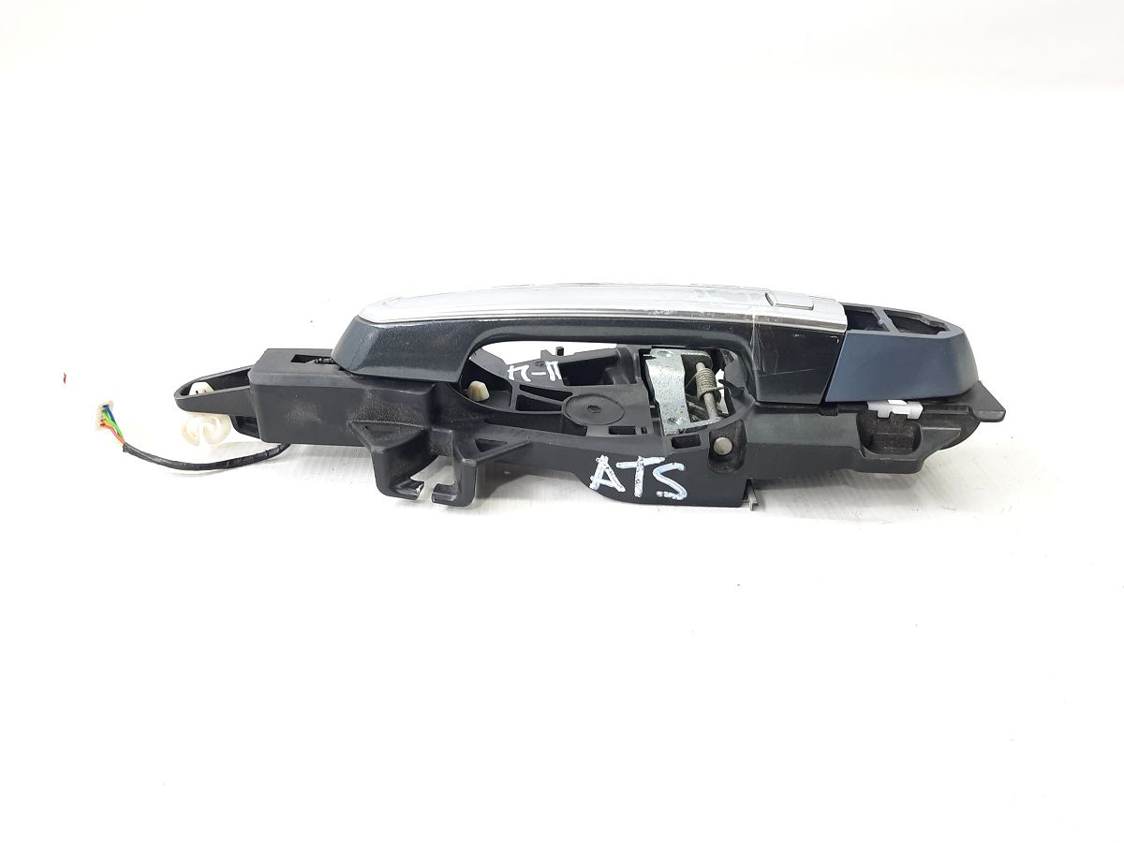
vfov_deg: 54.9
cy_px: 422
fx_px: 812
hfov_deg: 69.4
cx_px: 562
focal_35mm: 25
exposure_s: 1/50
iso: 100
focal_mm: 4.6
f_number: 2
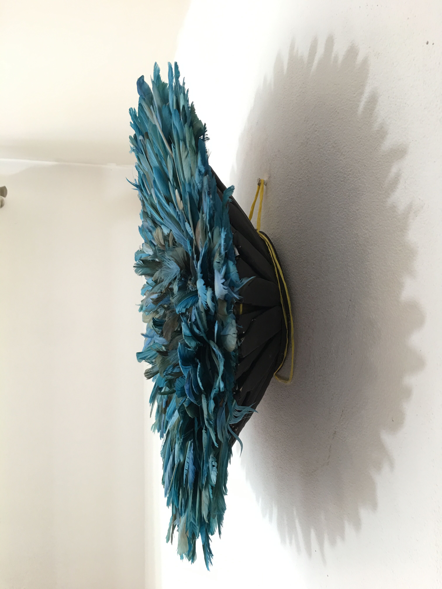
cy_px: 294
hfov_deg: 48.2
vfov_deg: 61.7
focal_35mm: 29
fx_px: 494
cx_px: 221
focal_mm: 4.15
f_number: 2.2
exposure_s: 1/17
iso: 50
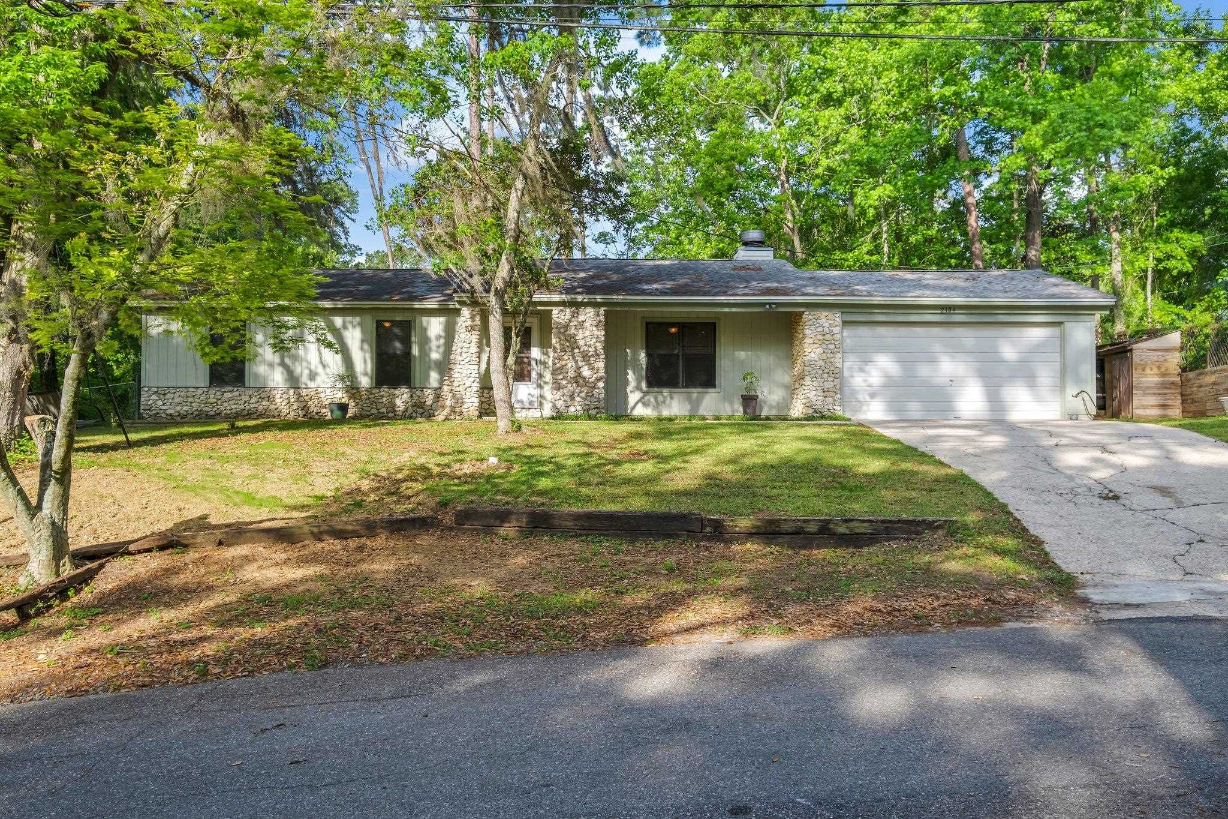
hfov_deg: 63.7
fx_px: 989
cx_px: 614
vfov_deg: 45.0
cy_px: 410
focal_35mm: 29
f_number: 8
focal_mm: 19.1
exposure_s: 1/340
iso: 160
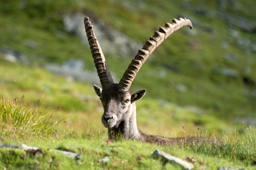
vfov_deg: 3.0
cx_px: 128
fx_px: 3196
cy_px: 85
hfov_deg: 4.6
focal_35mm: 450
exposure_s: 1/640
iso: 200
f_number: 5.6
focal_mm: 300
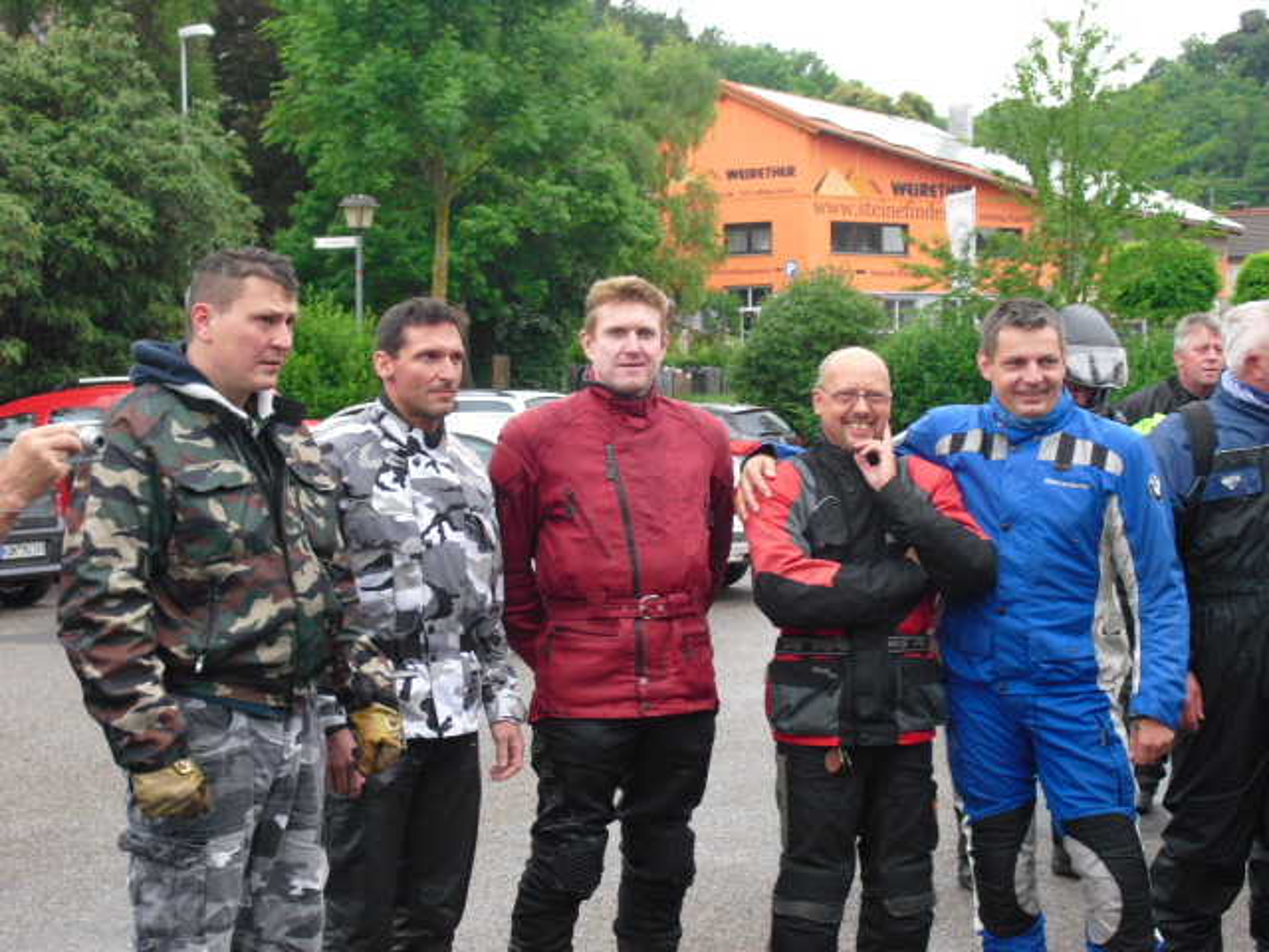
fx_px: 2310
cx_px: 634
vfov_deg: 23.3
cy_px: 476
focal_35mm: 63
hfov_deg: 30.7
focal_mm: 11.2
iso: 100
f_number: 4.2
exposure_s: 1/100
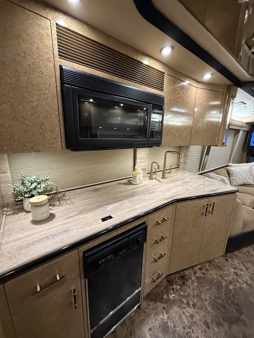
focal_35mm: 14
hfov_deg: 85.7
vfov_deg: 102.1
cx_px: 127
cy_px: 169
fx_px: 137
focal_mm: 2.22
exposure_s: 1/51
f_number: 2.2
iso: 640
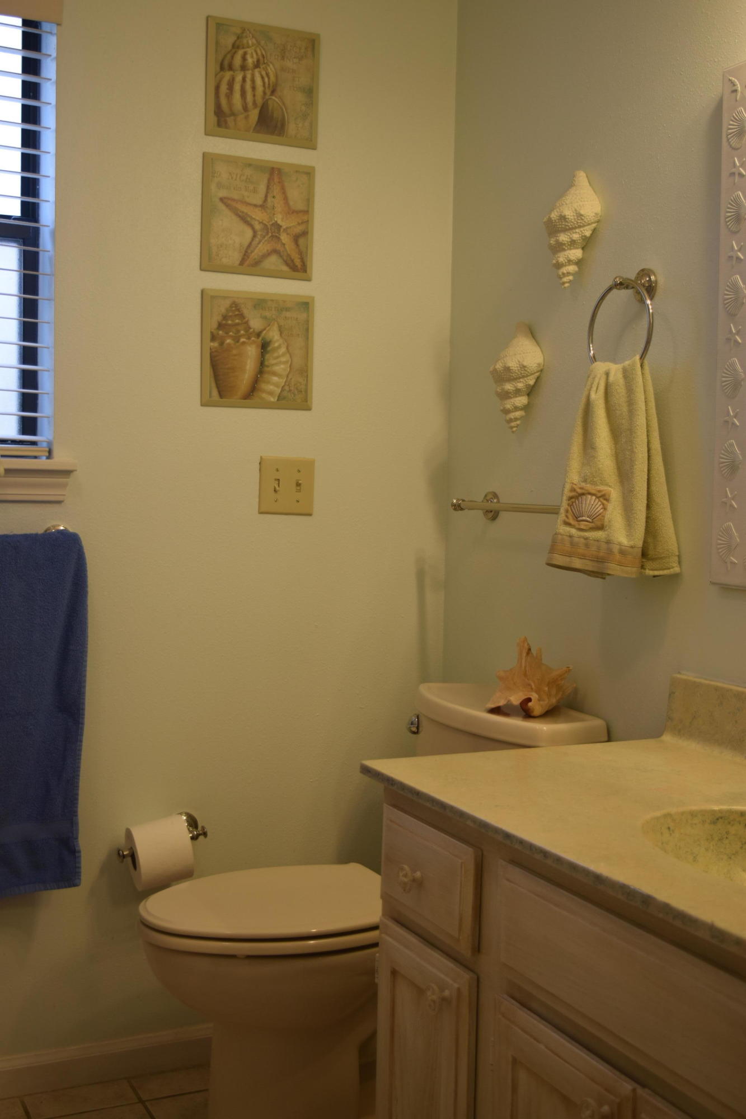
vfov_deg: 45.0
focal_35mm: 44
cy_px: 560
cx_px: 373
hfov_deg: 30.8
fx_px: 1352
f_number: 4.2
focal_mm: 29
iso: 400
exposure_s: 1/80
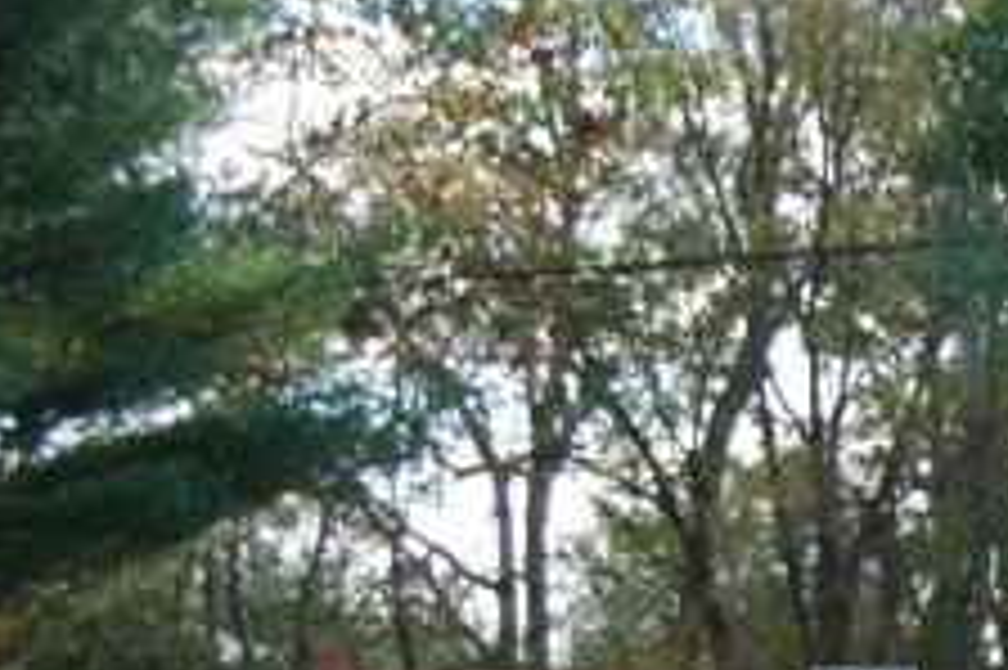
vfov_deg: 6.7
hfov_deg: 9.7
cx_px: 1688
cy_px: 895
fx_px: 5708
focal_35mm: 204
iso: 200
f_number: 5.6
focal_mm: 38
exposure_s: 1/125
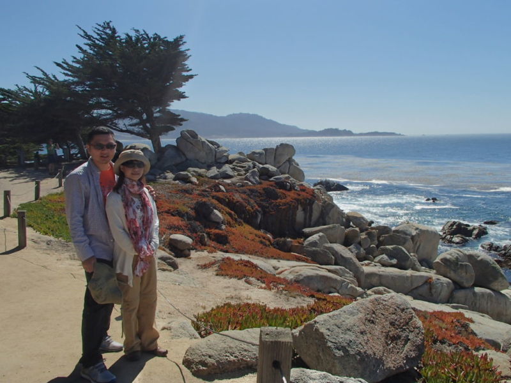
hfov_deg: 63.4
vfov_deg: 49.7
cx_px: 256
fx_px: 413
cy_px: 192
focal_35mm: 28
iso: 100
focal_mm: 5
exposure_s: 1/125
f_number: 11
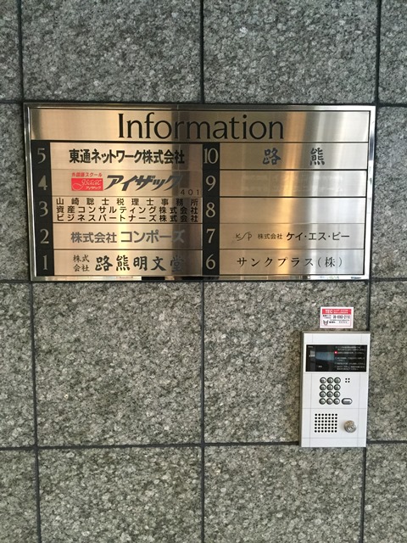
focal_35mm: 29
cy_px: 272
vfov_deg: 61.7
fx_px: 455
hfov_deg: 48.2
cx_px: 204
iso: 250
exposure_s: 1/30
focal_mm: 4.15
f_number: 2.2
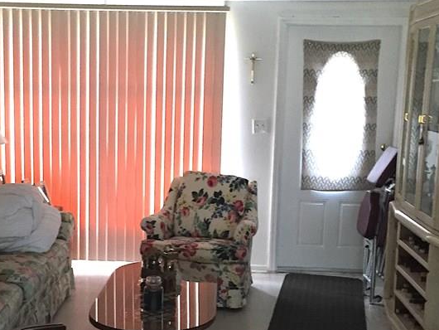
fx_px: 711
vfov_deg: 26.1
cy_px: 197
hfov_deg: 34.2
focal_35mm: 56
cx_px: 177
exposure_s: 1/30
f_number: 2.2
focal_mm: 4.15
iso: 200
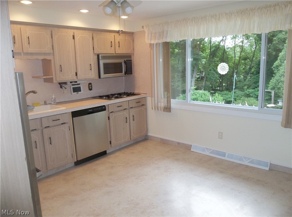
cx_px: 146
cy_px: 108
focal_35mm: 27
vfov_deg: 51.2
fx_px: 227
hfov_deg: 65.4
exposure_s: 1/50
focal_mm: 4.9
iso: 160
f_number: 3.5
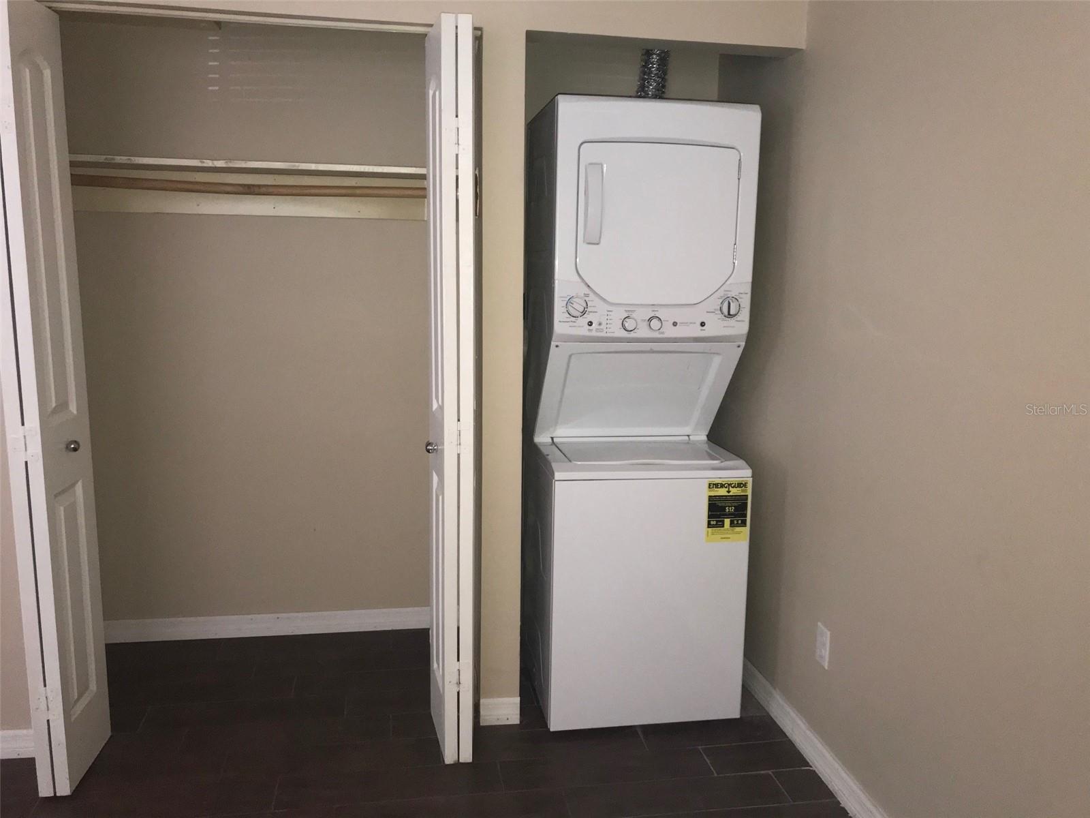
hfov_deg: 63.4
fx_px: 882
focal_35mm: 28
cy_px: 409
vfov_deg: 49.7
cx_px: 545
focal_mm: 3.99
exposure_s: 1/16
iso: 100
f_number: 1.8
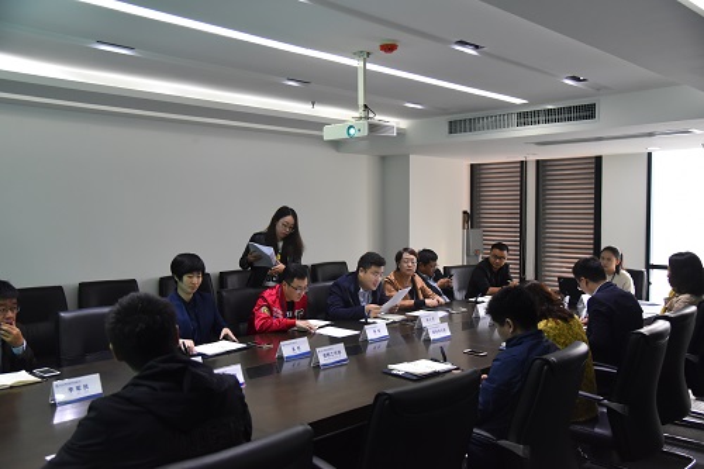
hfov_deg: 58.7
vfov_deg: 41.1
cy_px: 234
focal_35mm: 32
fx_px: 626
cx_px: 352
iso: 3200
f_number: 4
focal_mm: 32
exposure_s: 1/250
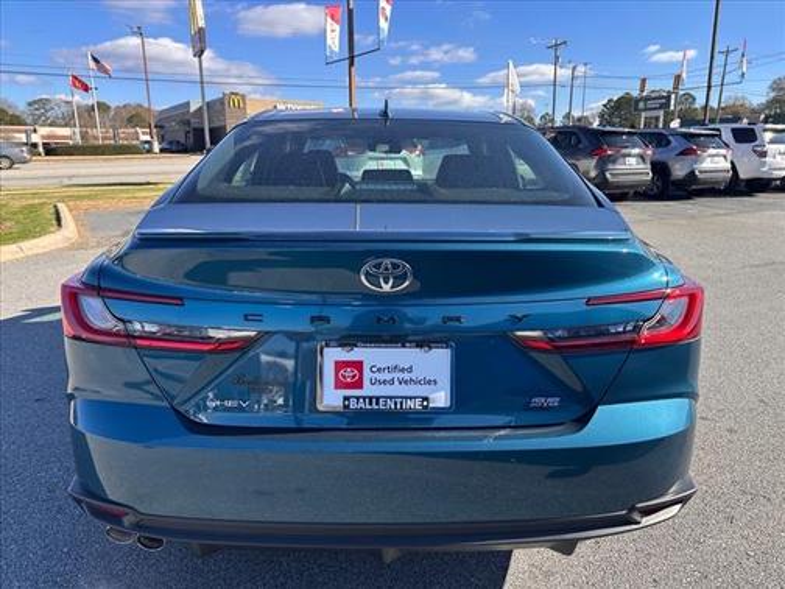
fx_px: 544
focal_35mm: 24
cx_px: 392
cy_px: 294
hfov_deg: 71.6
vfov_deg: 56.8
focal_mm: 6.86
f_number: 1.78
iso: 80
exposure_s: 1/1880
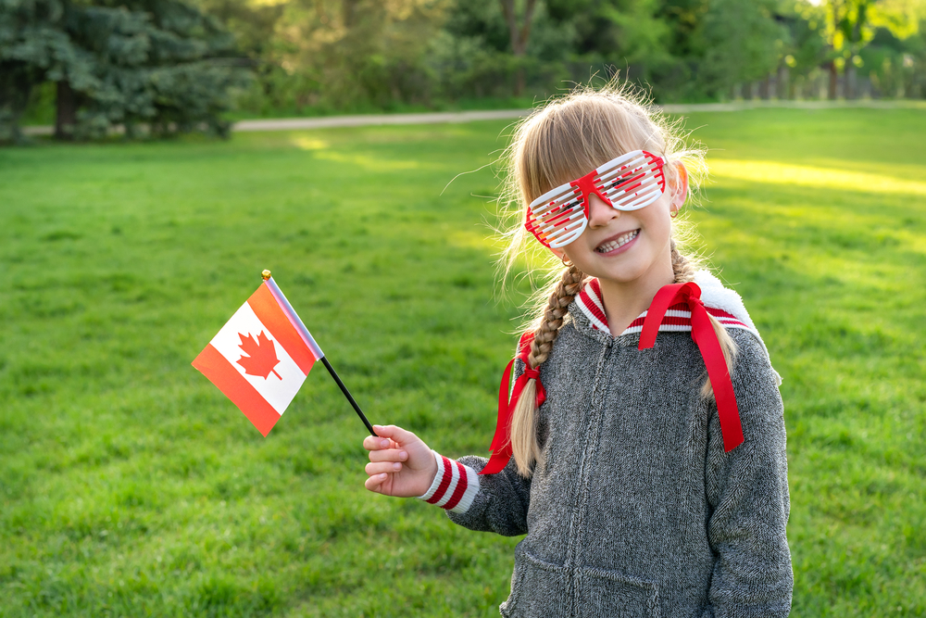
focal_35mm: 50
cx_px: 463
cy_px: 309
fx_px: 1286
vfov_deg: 27.0
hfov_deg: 39.6
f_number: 5
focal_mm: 50
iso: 640
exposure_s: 1/400
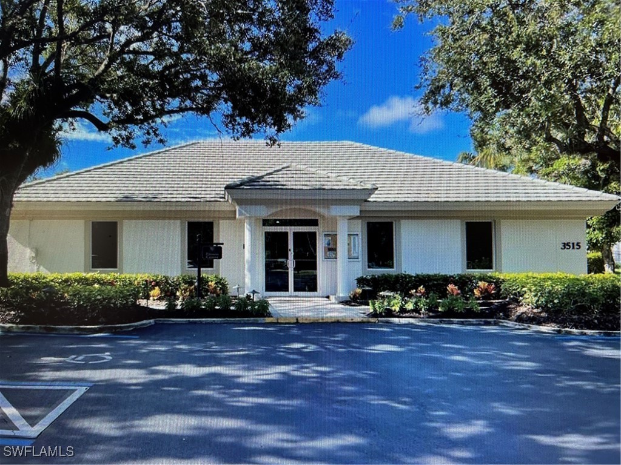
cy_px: 232
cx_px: 310
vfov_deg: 53.1
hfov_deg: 67.3
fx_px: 466
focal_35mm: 26
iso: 125
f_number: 1.5
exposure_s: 1/60
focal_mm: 5.7
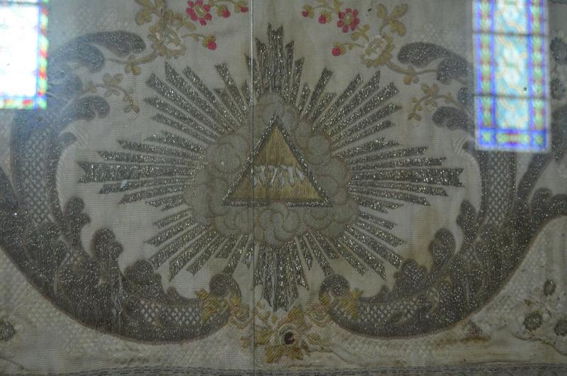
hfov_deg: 37.9
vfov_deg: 25.6
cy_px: 188
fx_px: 825
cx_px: 284
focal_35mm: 52
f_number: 4.5
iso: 2200
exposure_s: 1/30
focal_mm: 35
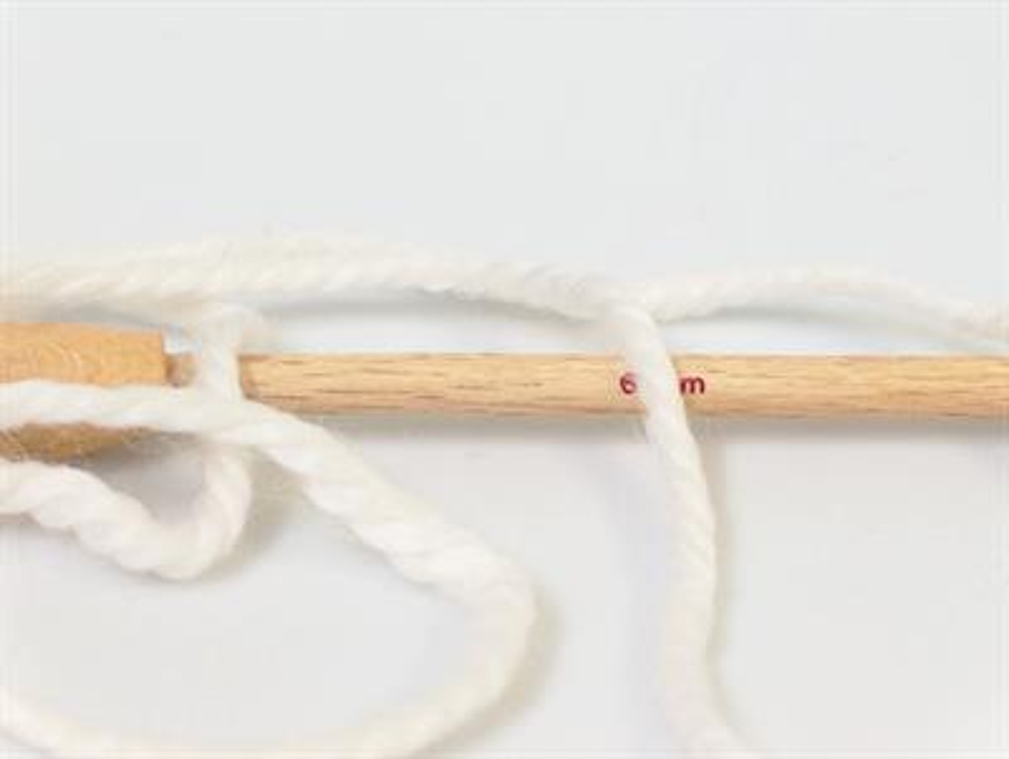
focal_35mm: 116
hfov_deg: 17.0
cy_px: 380
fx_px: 3385
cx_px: 504
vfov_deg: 12.8
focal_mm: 23.76
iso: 200
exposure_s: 1/47.9
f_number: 3
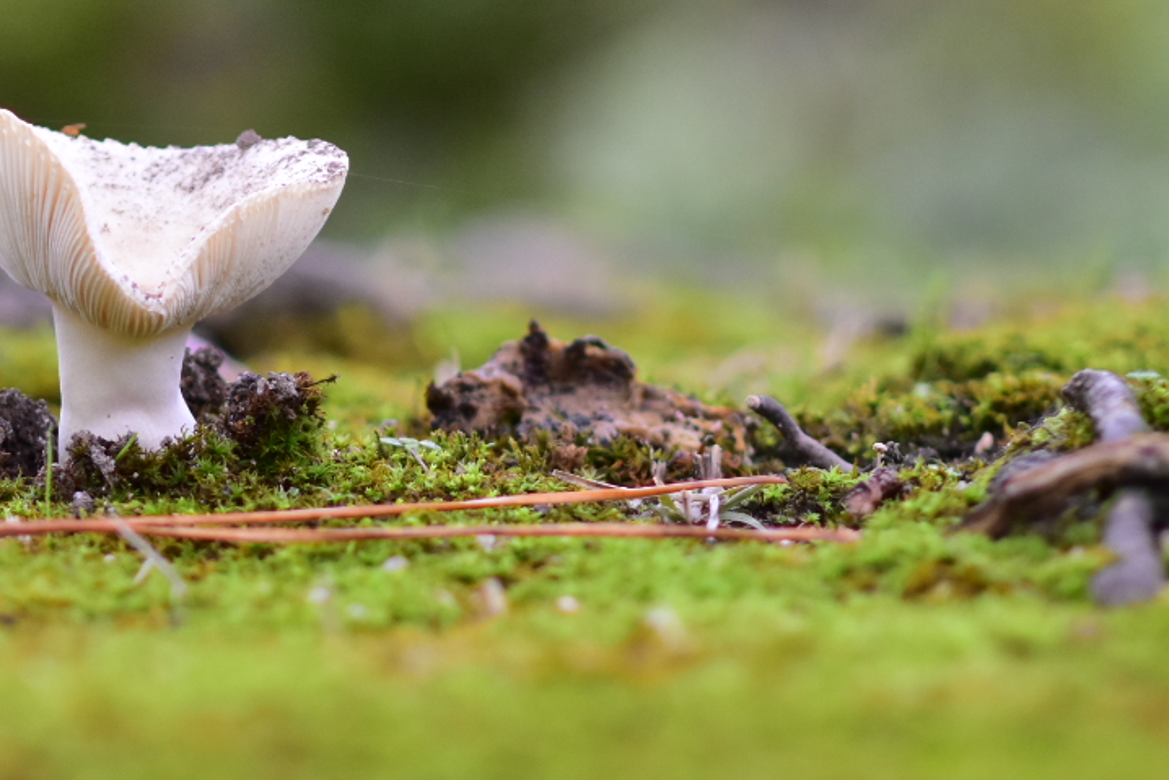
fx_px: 11533
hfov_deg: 5.8
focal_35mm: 355
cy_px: 264
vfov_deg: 3.9
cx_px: 145
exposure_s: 1/200
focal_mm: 105
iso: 800
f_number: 3.5
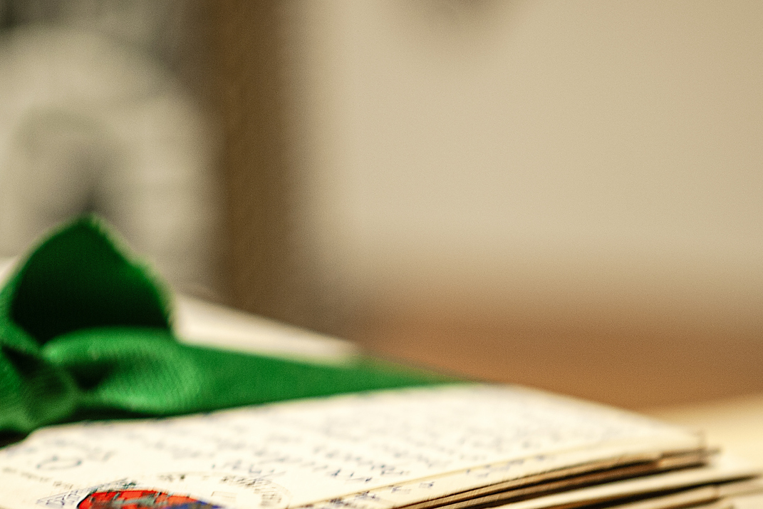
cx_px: 128
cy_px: 322
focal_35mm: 208
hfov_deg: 9.9
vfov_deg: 6.6
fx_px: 4408
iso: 200
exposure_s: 1/30
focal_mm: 105
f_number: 3
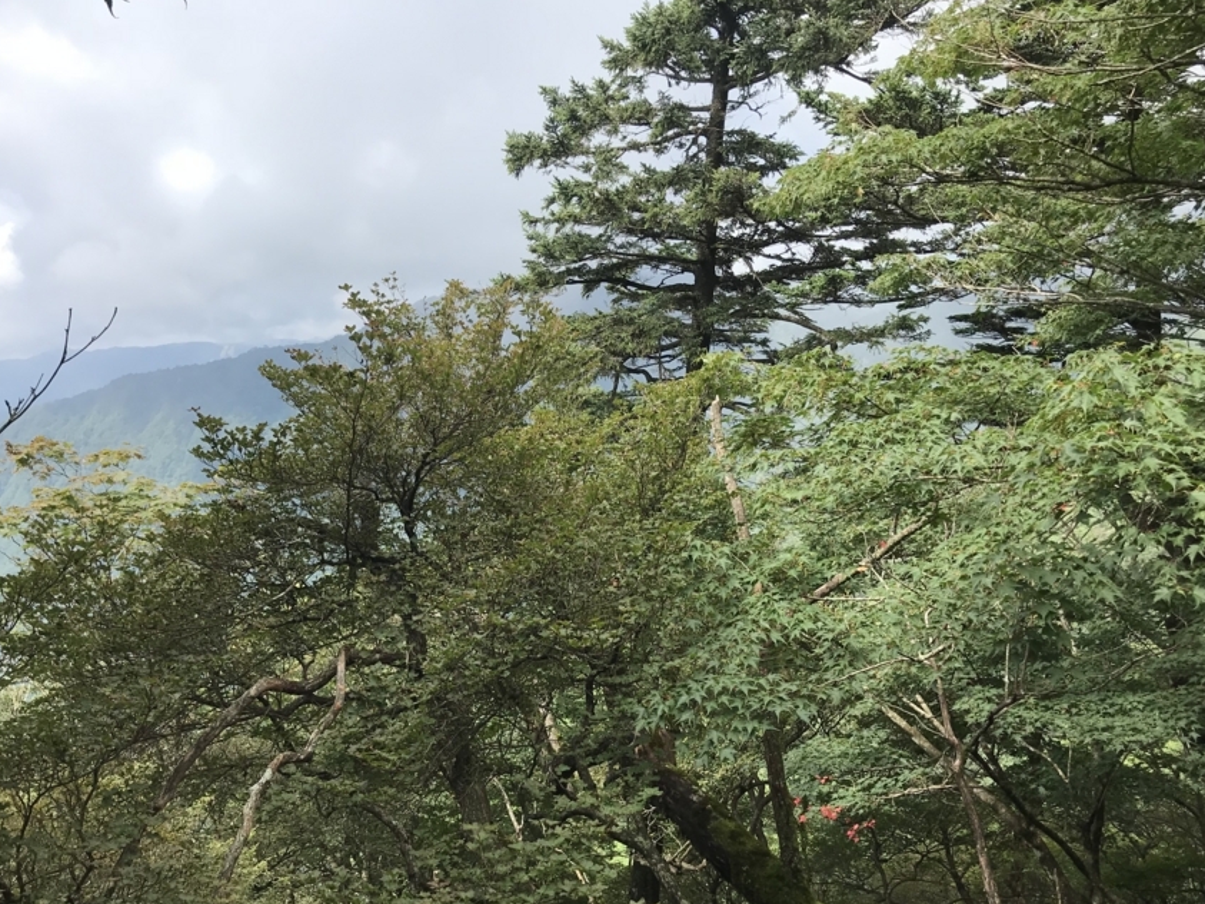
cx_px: 582
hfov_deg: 54.0
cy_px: 545
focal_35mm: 34
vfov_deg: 41.6
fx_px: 1183
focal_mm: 3.99
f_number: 1.8
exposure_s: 1/1153
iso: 20
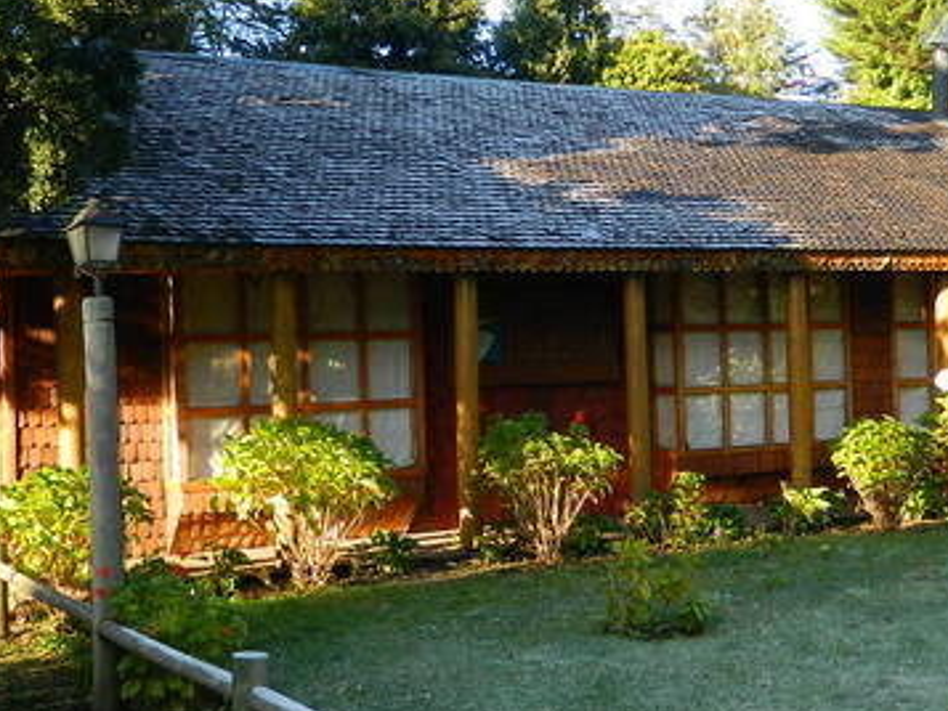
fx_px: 1534
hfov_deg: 34.3
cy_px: 313
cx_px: 520
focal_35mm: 56
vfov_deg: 26.1
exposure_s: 1/125
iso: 80
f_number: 3.1
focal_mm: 4.5
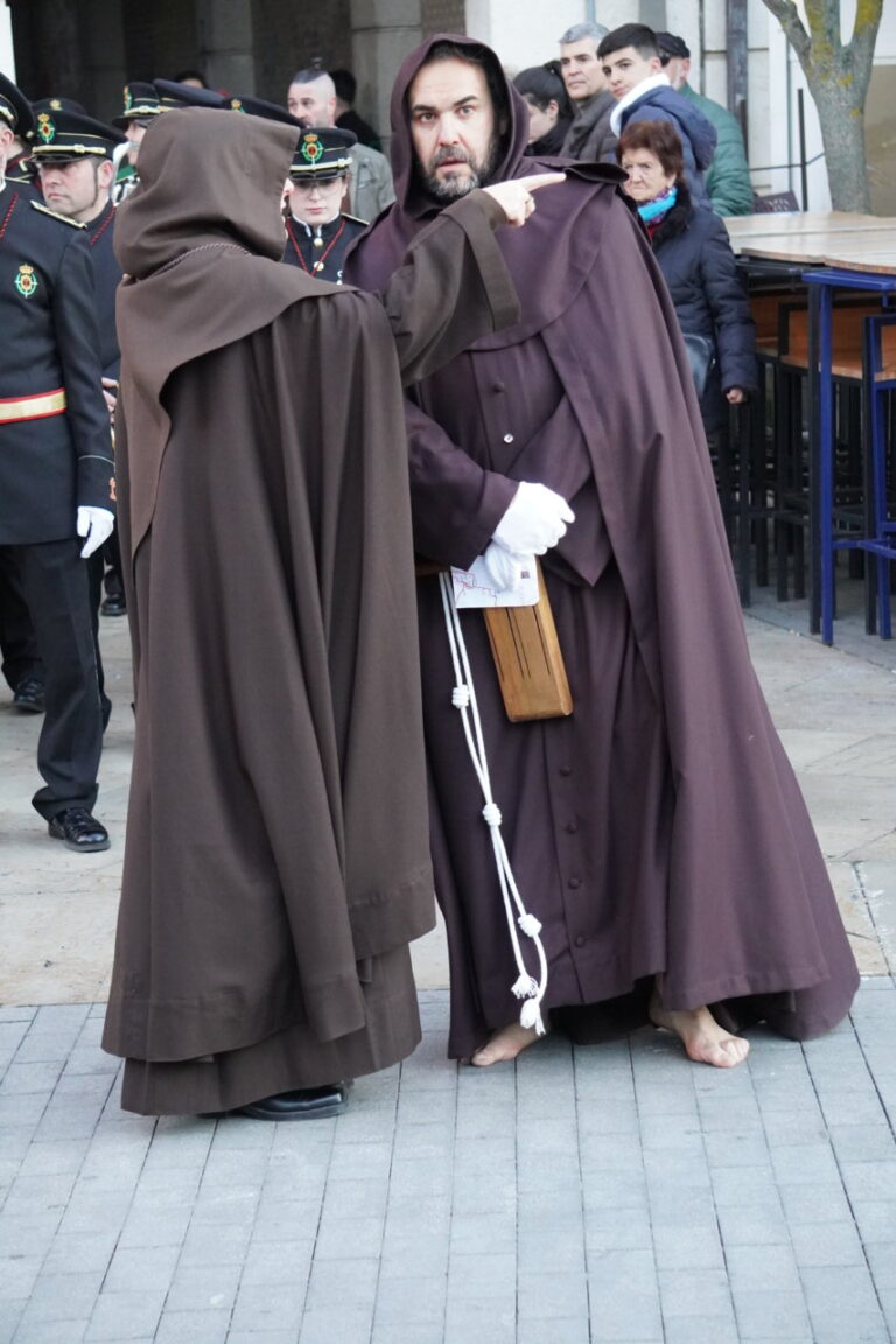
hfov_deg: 13.8
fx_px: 3696
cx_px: 448
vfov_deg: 20.6
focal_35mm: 99
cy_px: 672
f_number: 4.5
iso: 3200
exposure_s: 1/160
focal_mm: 66
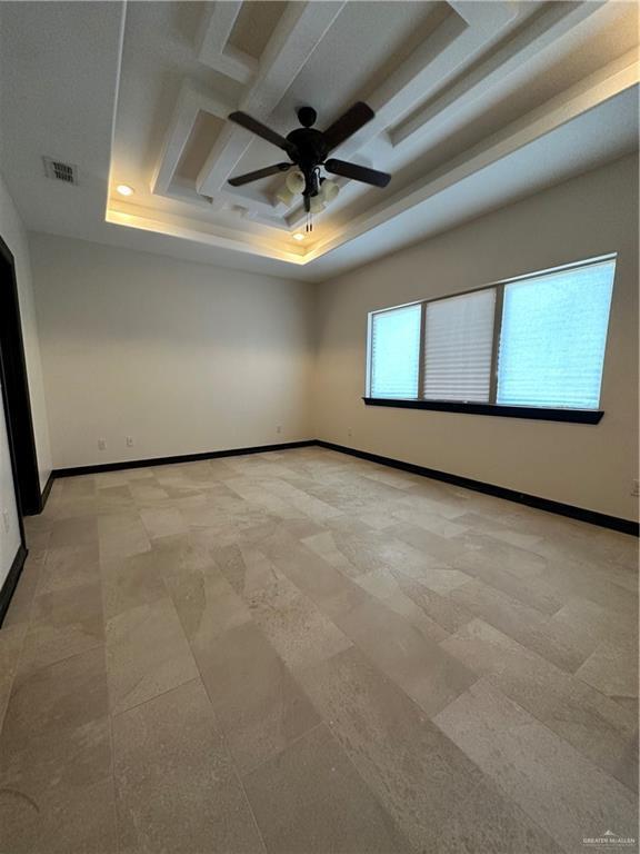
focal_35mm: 14
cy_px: 427
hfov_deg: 85.7
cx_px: 320
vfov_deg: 102.1
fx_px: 345
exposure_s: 1/120
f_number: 2.2
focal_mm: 2.22
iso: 250
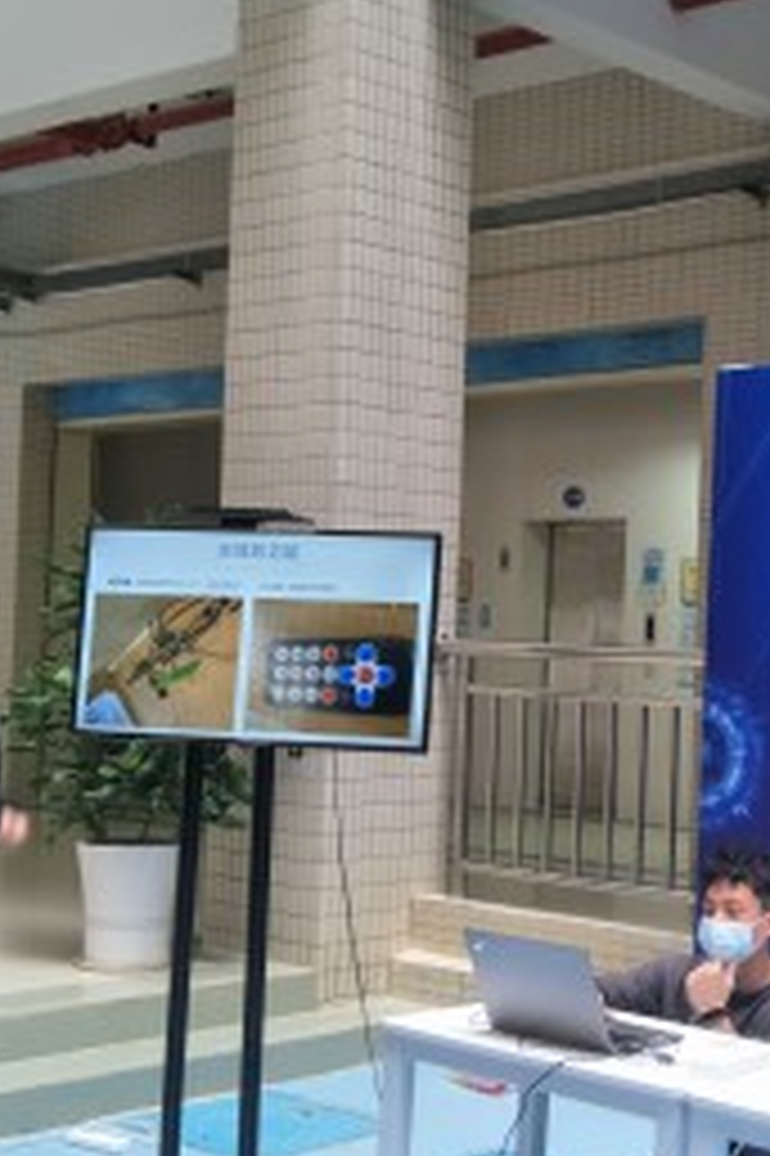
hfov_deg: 37.9
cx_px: 572
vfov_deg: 55.8
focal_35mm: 34
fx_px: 1092
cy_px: 580
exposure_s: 1/50
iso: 89
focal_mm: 4.1
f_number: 1.7
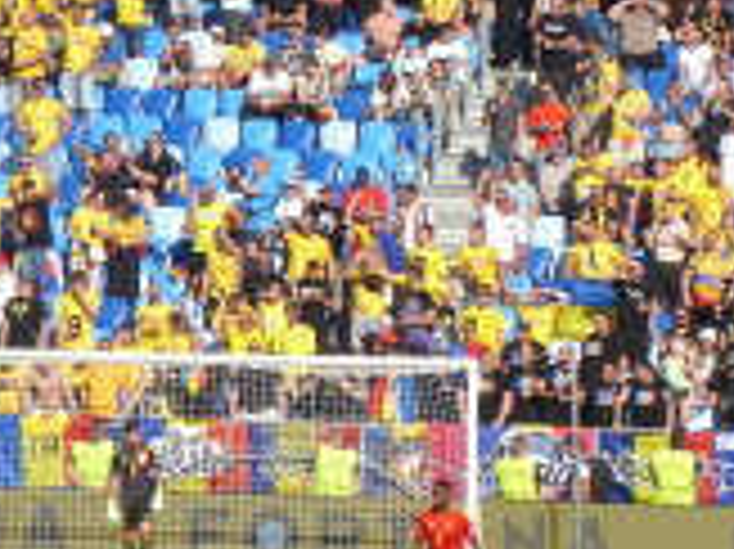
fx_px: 11717
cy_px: 418
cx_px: 833
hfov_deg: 3.6
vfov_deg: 2.7
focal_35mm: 553
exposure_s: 1/320
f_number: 5.6
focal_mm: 35.8
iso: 80
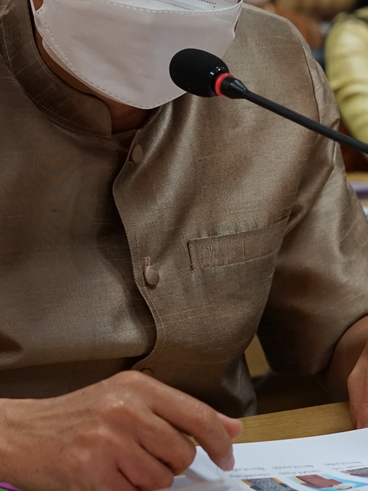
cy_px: 86
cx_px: 179
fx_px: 2282
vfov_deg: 12.2
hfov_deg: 9.2
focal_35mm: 161
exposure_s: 1/160
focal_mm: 50
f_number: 4
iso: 1250
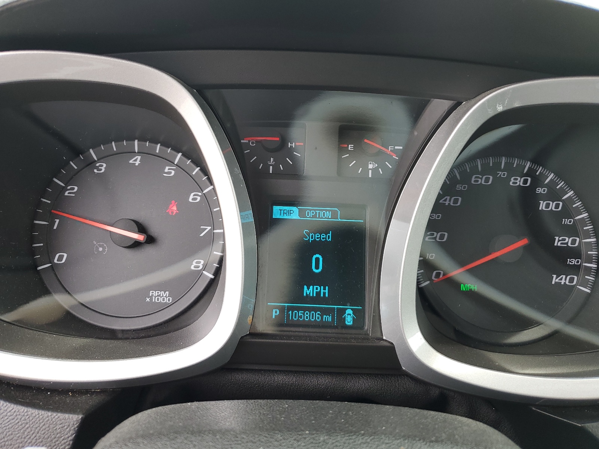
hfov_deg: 67.3
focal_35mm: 26
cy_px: 224
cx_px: 300
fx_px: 450
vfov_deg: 53.1
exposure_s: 1/169
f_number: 1.5
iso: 50
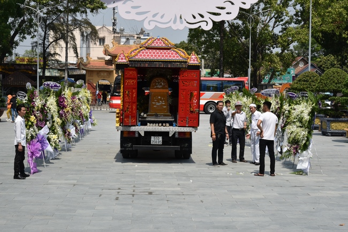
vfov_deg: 20.9
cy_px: 116
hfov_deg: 30.9
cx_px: 174
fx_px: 629
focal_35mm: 65
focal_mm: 65
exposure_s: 1/640
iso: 640
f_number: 13
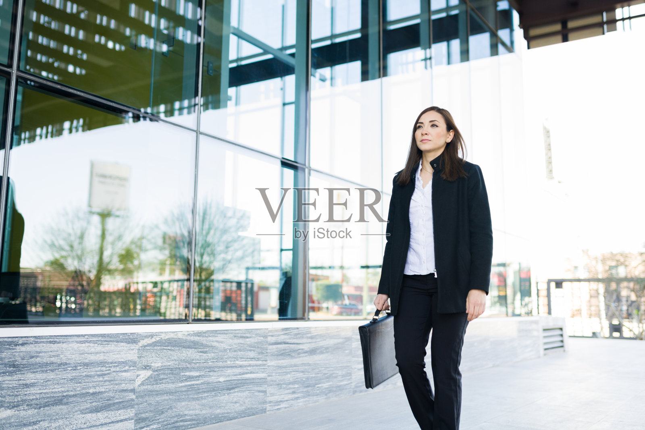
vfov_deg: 37.9
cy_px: 215
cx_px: 322
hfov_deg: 54.4
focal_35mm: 35
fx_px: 627
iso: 400
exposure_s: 1/500
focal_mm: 35
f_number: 1.8
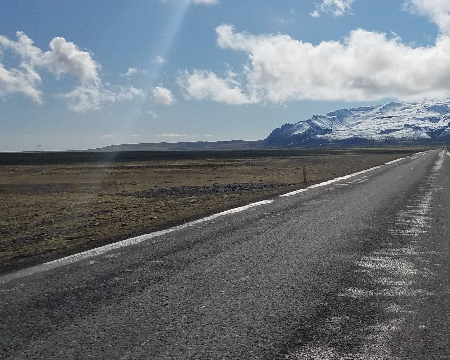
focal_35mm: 48
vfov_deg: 31.3
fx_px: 639
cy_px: 140
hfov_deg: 36.4
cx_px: 403
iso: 40
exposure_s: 1/9344
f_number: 1.7
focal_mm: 4.2
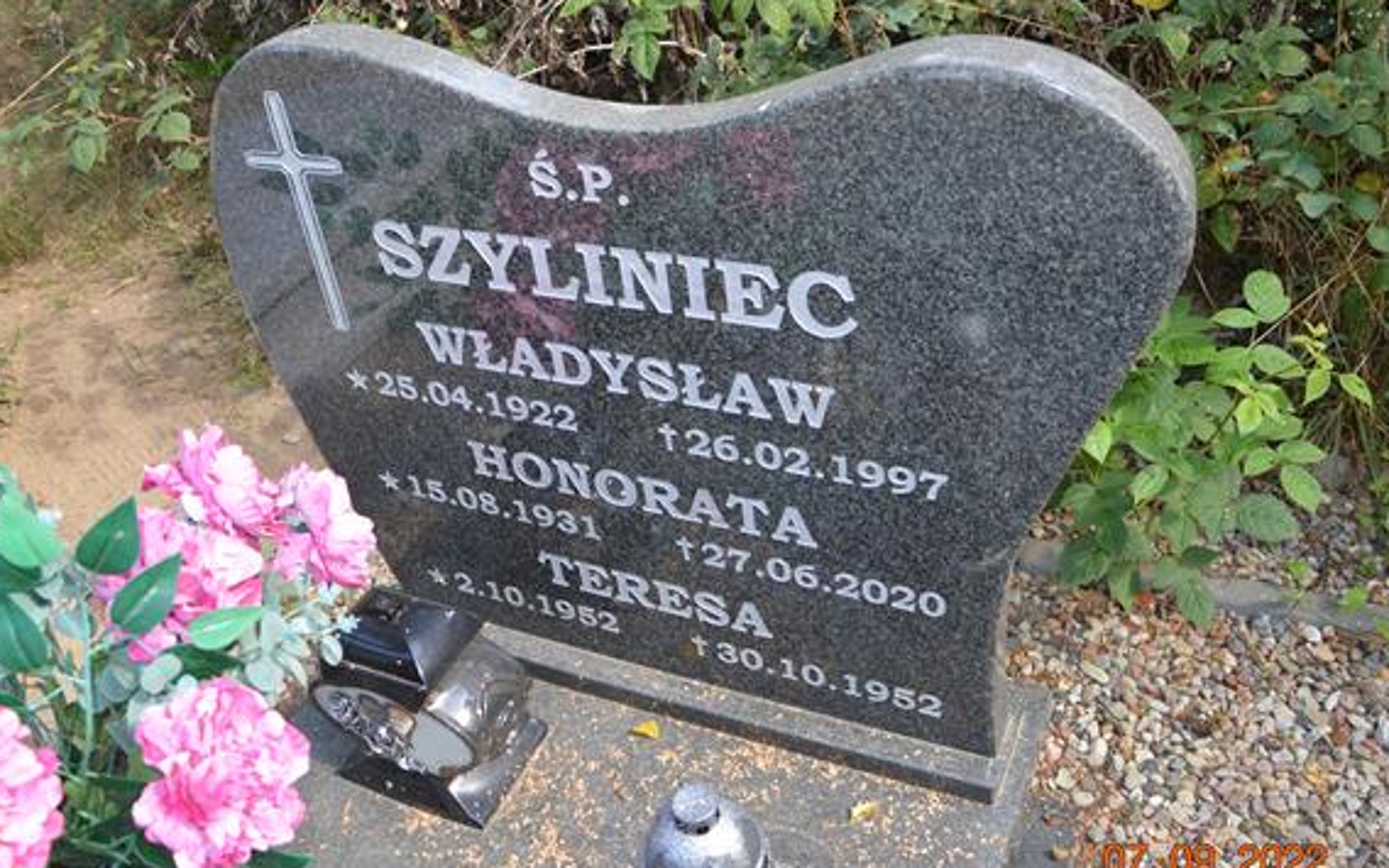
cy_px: 418
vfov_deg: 40.6
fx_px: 1173
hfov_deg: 61.2
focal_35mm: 31
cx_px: 692
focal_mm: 18
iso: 110
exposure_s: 1/125
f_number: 4
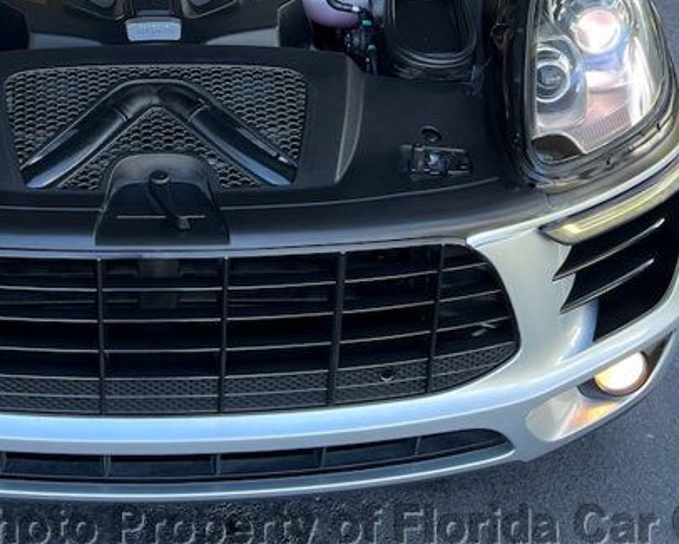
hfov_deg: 29.0
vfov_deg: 22.5
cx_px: 142
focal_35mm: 64
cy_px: -60
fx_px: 1286
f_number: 1.5
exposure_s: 1/166
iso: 50
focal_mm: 5.7
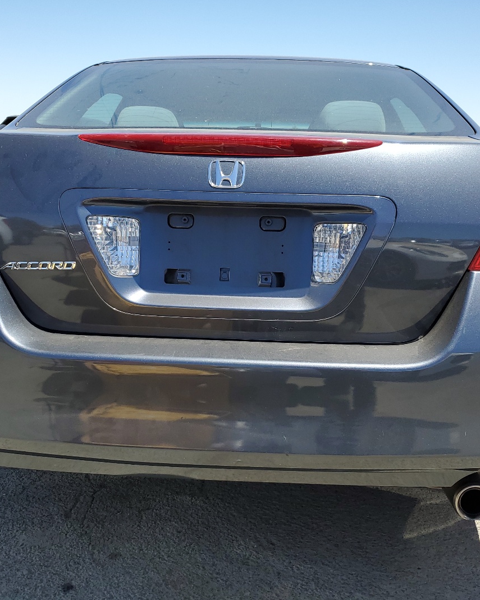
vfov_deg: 47.9
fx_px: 675
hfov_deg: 39.2
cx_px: 237
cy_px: 304
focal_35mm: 38
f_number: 1.5
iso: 50
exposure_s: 1/2000
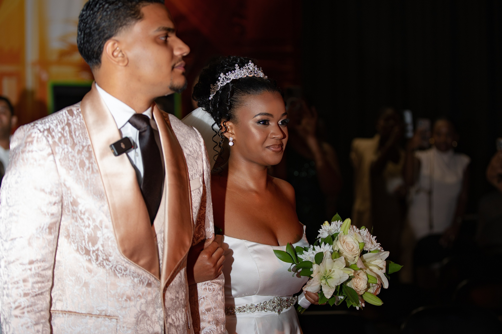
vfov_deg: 18.2
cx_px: 260
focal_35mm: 75
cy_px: 156
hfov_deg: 27.0
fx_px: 1046
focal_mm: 70
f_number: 2.8
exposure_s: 1/160
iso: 320
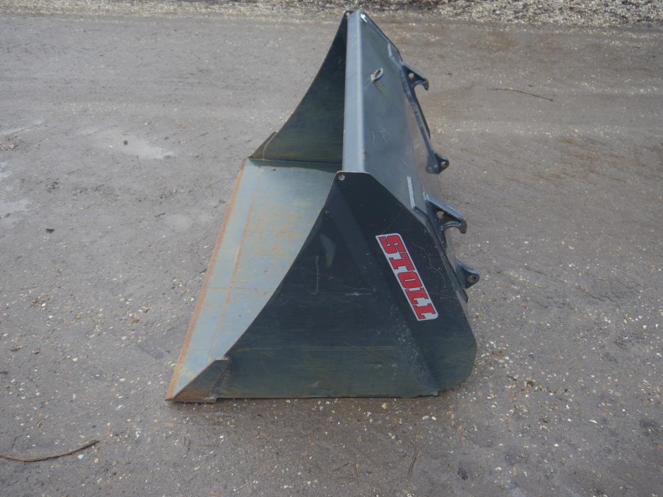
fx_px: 613
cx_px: 332
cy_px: 248
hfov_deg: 56.8
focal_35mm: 32
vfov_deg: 44.2
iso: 160
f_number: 4
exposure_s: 1/125
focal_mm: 16
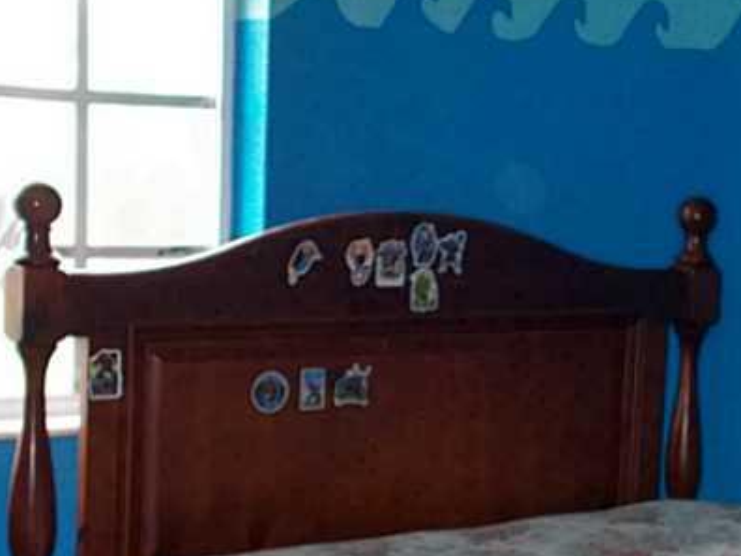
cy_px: 356
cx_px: 485
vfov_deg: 16.6
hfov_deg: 21.9
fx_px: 1905
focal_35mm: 89
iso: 400
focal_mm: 7.9
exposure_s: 1/30
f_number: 4.2
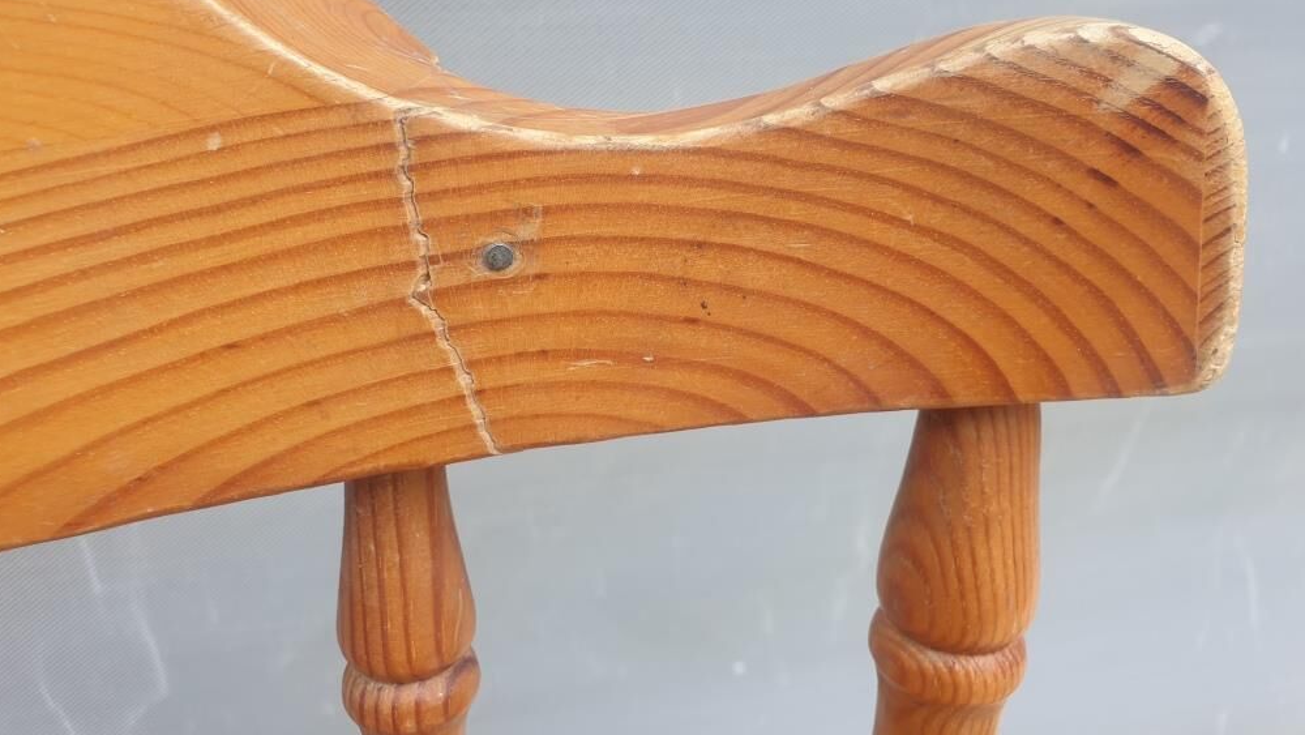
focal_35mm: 29
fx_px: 1004
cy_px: 244
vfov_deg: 39.7
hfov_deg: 66.0
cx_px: 638
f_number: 2.4
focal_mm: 4.3
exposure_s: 1/181
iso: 50
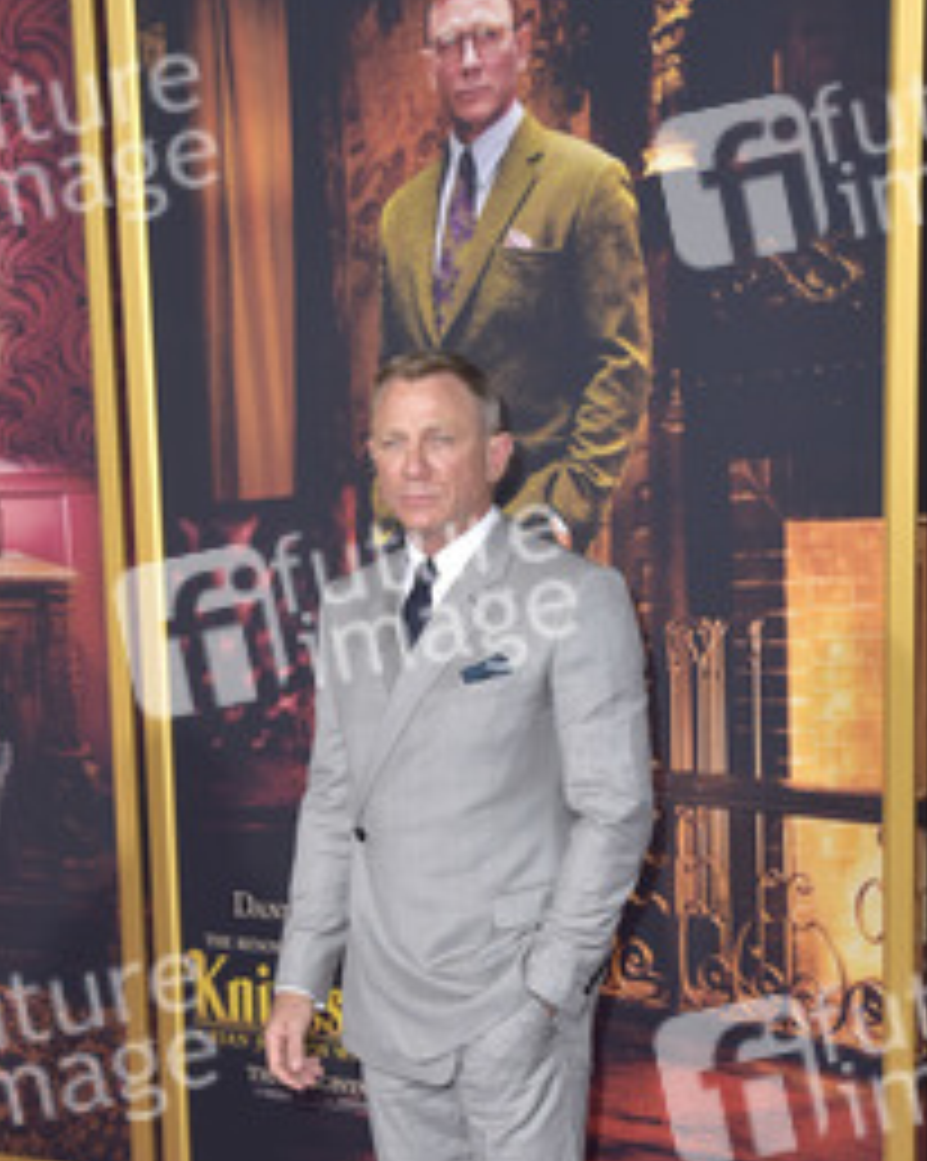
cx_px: 479
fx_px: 2403
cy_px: 837
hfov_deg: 21.8
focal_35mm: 70
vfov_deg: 26.9
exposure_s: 1/250
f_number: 7.1
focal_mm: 48
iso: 500
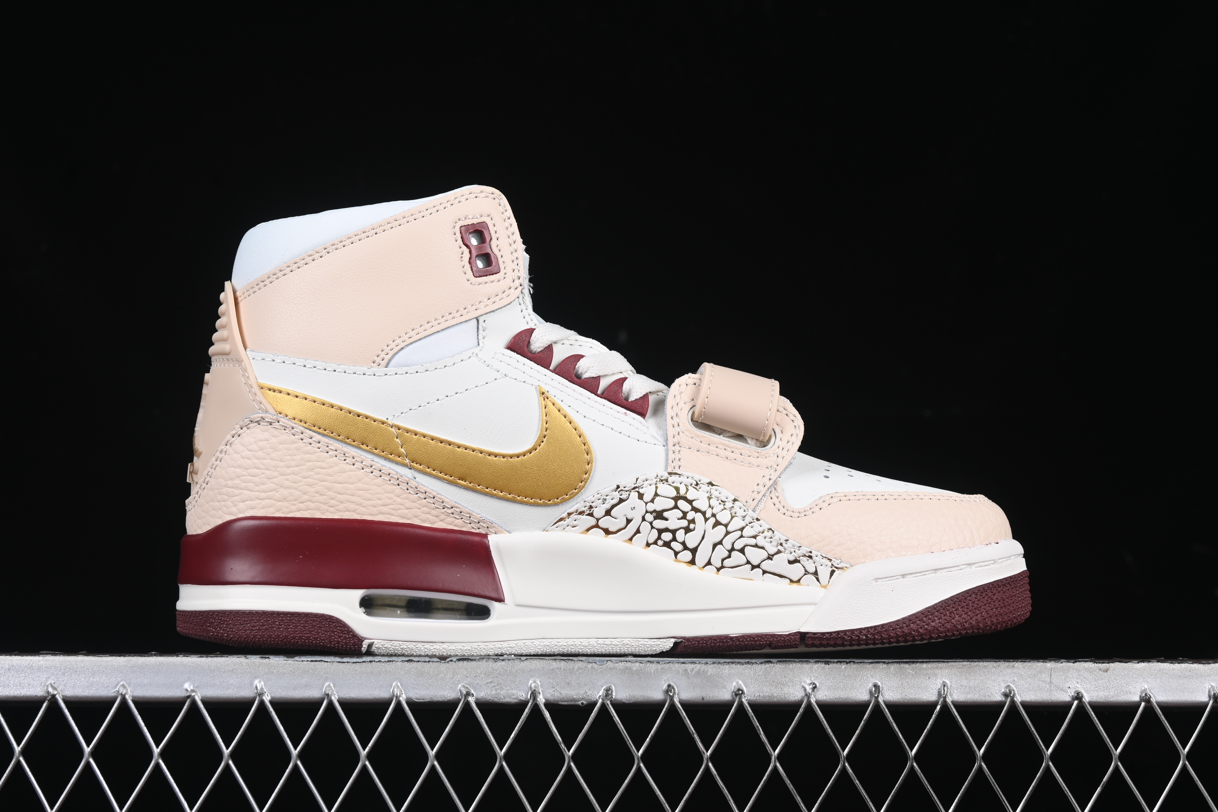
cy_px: 406
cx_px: 609
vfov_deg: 18.2
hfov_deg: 27.0
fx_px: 2537
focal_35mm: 75
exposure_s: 1/80
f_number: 8
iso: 160
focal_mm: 50
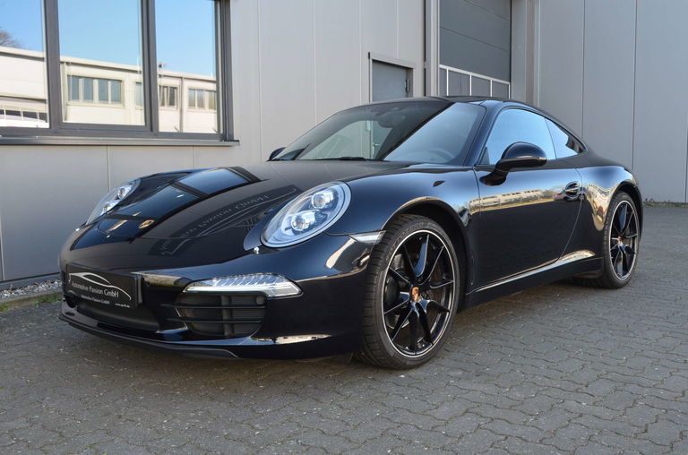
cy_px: 228
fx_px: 686
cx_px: 344
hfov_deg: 53.2
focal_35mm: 36
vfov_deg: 36.7
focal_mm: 24
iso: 400
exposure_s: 1/50
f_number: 10
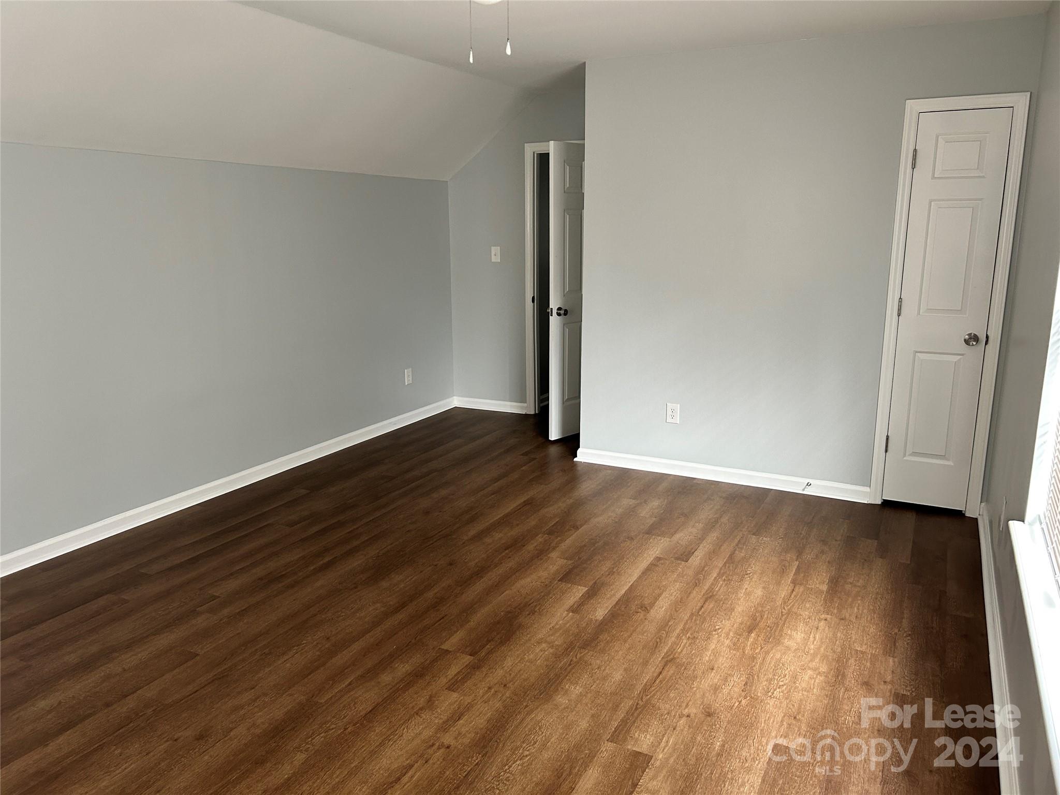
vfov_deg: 53.1
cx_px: 530
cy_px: 398
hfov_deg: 67.3
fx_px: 796
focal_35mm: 26
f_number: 1.5
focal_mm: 5.7
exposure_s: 1/60
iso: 160
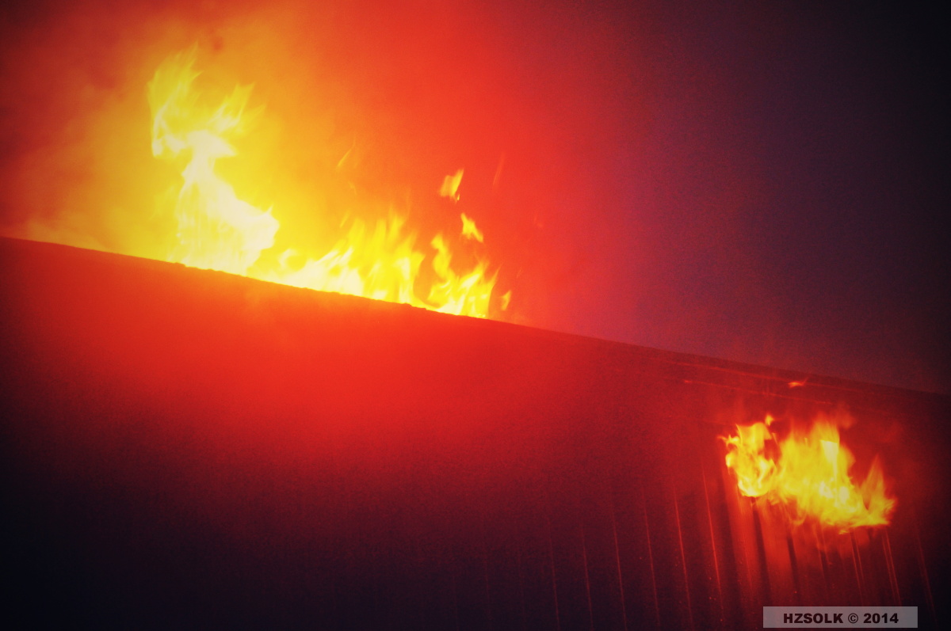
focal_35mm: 158
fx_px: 4156
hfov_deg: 13.1
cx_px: 476
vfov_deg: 8.7
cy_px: 316
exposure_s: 1/60
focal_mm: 105
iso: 800
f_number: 5.3
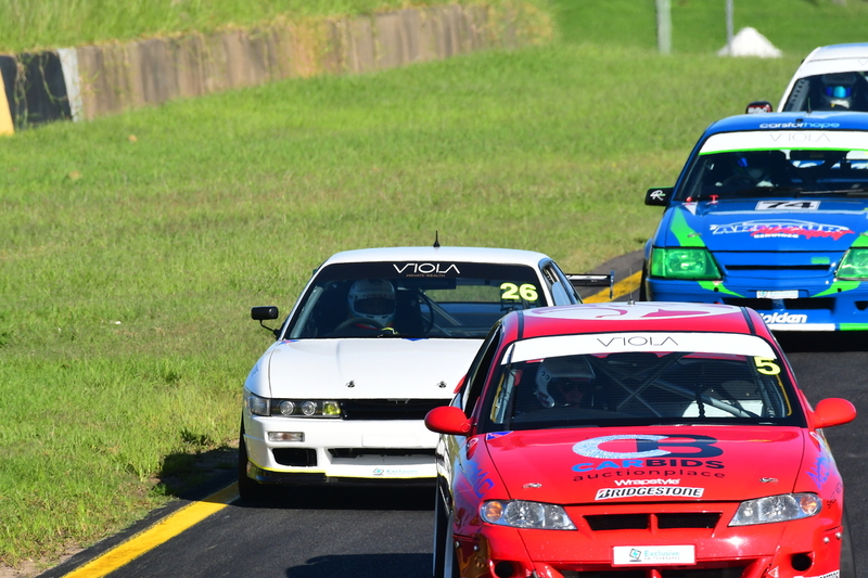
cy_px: 289
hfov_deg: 3.1
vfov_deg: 2.0
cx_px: 434
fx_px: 16271
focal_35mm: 675
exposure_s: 1/640
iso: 500
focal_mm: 450
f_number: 11
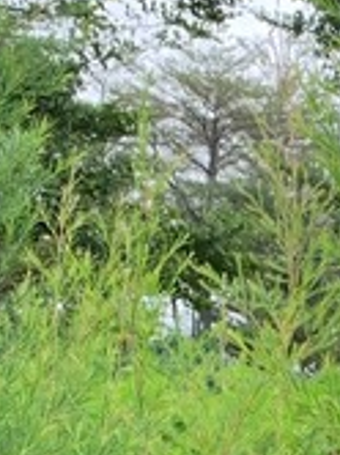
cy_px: 1022
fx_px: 2061
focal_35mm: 157
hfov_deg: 8.9
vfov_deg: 11.0
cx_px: 680
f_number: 1.8
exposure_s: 1/396
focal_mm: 4.25
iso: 25
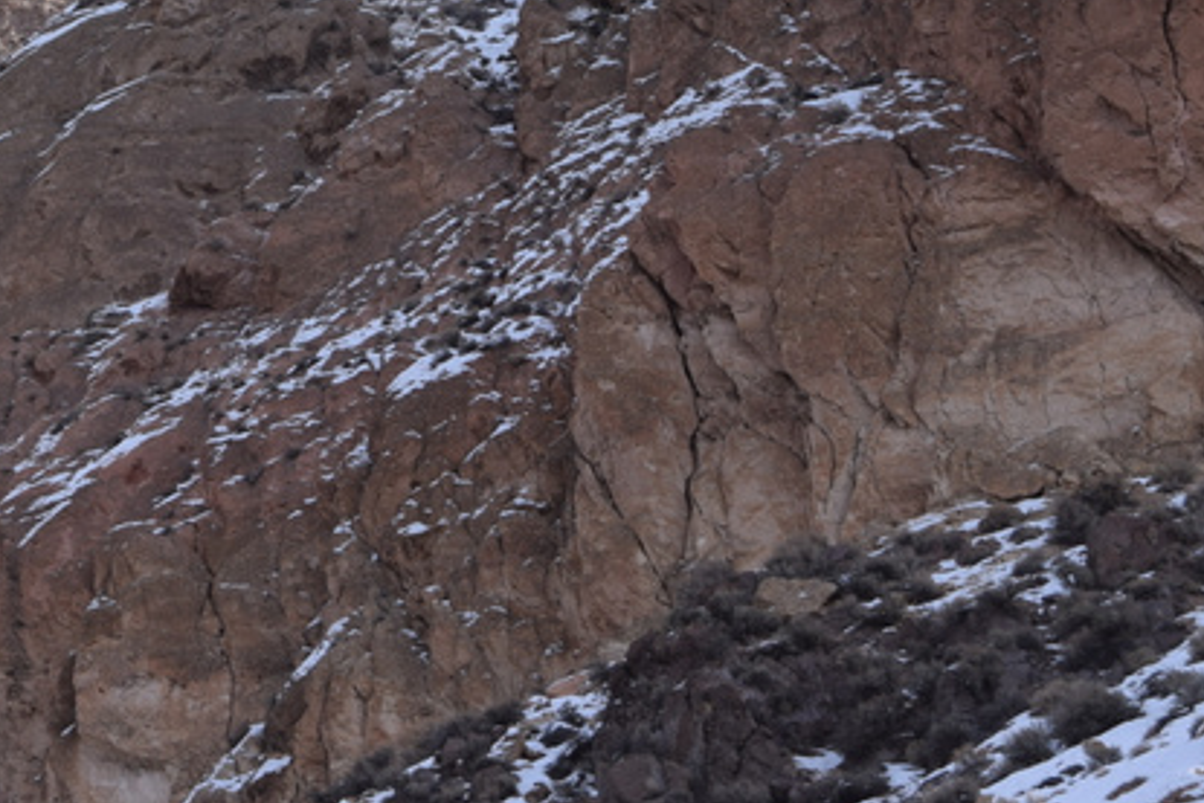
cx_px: -20
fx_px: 6189
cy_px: 19
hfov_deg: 11.0
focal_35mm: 185
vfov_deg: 7.4
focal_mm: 50
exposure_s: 1/200
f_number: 8
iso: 100
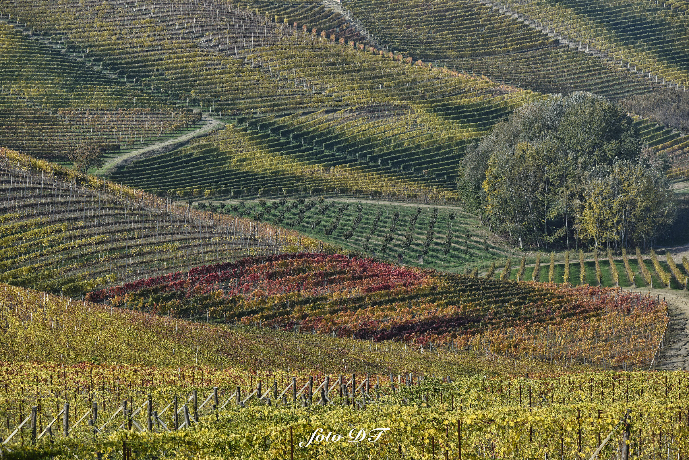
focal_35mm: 125
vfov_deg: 11.0
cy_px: 230
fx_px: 2393
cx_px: 344
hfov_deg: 16.4
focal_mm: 125
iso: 80
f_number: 5.6
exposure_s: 1/640
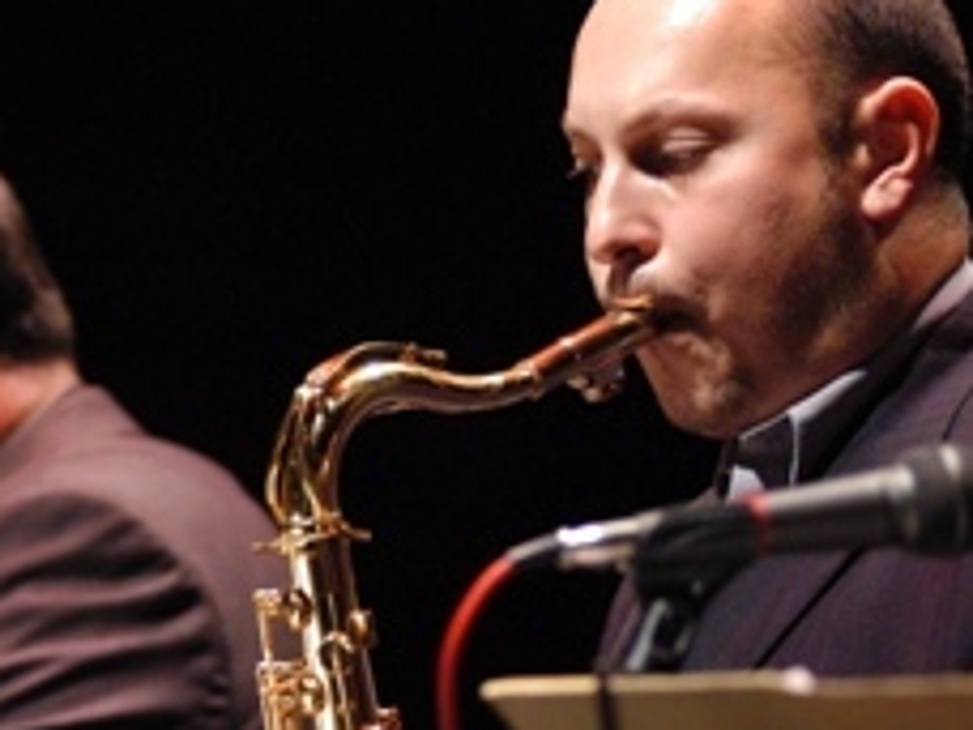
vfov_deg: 3.9
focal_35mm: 383
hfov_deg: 5.2
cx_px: 128
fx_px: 10764
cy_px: 346
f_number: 2.8
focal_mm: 135
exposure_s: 1/60
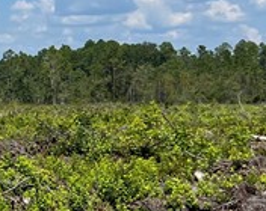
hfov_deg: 12.2
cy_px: -3
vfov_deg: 10.3
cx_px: -177
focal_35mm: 148
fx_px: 1163
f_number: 1.5
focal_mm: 5.7
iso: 50
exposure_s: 1/6211
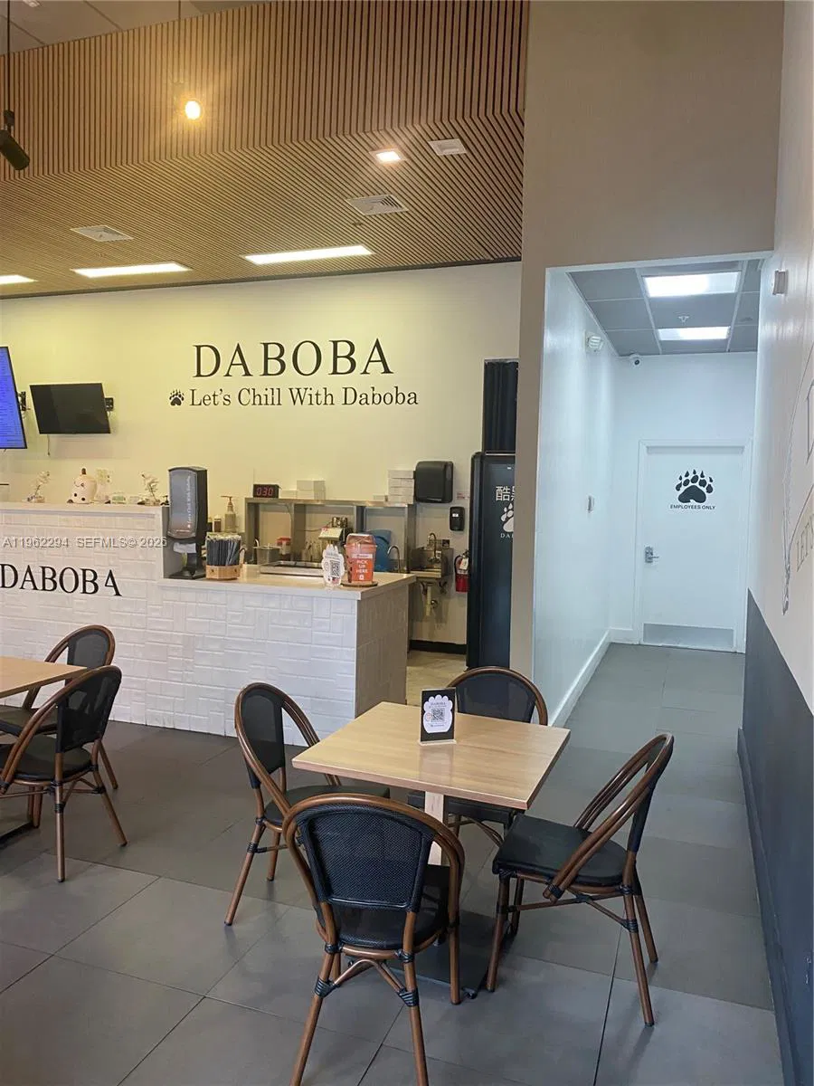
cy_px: 543
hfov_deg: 53.1
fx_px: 815
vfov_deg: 67.3
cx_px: 407
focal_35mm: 26
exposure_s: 1/60
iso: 80
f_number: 1.8
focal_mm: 4.25
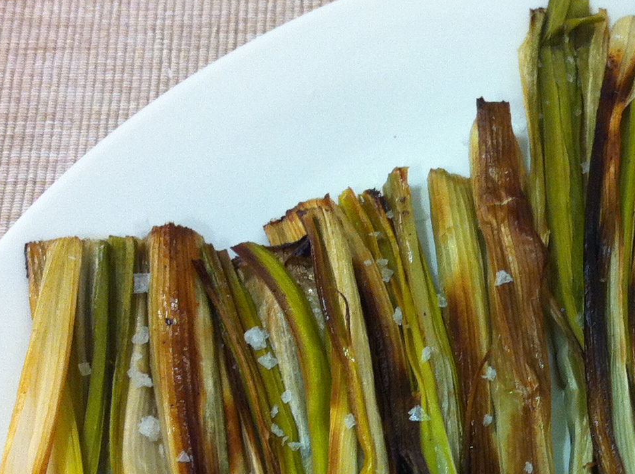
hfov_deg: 20.0
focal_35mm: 95
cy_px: 511
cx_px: 643
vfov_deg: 15.2
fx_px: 1740
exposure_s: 1/17
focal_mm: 3.85
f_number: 2.8
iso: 100
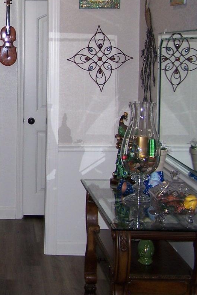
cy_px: 89
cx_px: -53
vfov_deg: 25.8
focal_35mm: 78
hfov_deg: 16.6
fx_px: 640
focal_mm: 6.3
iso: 80
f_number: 2.8
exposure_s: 1/60
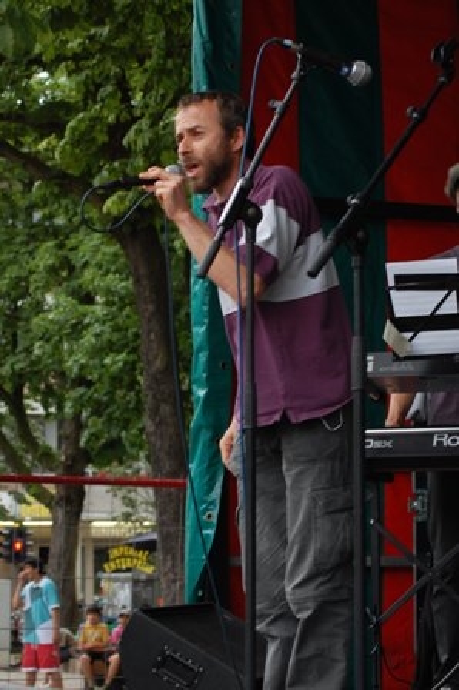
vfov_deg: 19.5
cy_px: 345
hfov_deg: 13.0
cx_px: 230
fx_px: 2011
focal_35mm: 105
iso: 200
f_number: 8
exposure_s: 1/30
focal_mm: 70
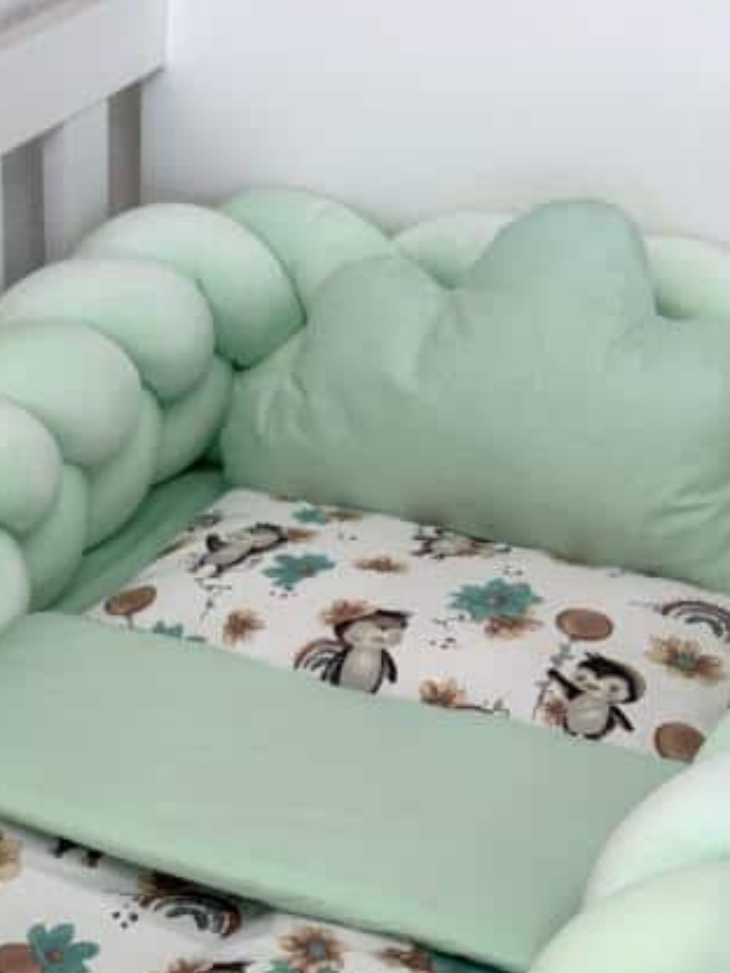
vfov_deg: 23.1
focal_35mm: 83
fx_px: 2334
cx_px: 133
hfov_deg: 17.6
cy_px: 821
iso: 64
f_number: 1.78
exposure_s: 1/226
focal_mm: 6.76
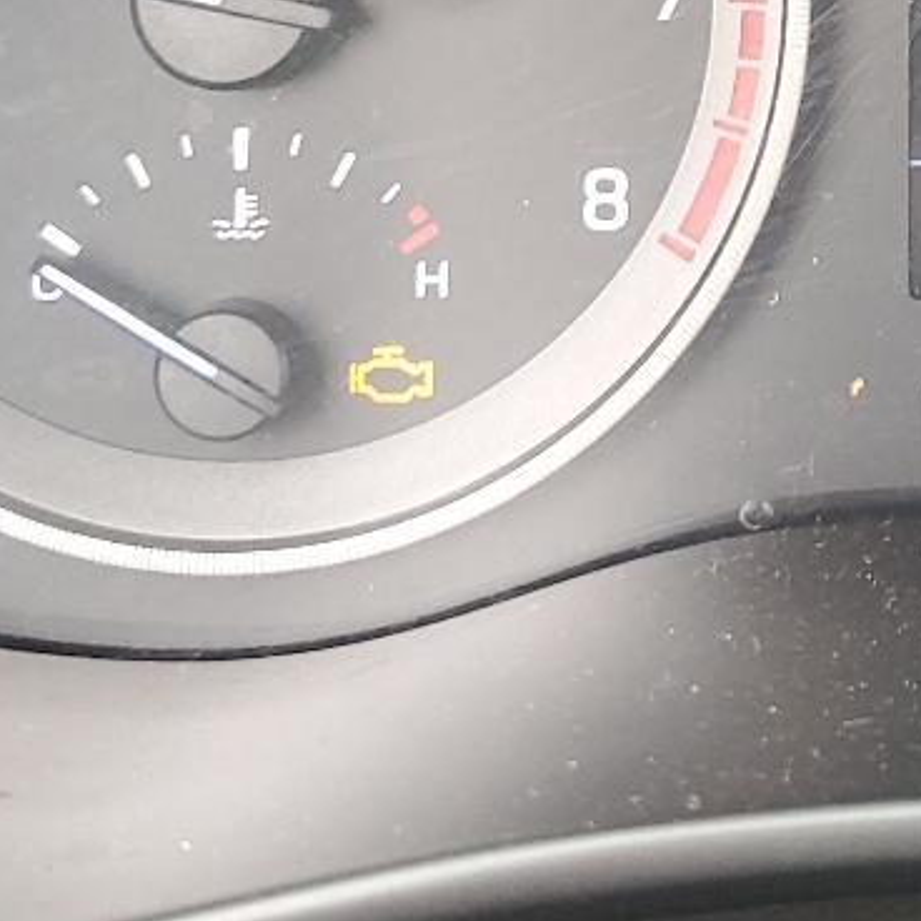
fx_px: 3010
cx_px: 1054
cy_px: -120
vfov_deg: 16.8
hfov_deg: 16.8
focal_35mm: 100
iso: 119
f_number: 1.5
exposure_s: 1/60.2
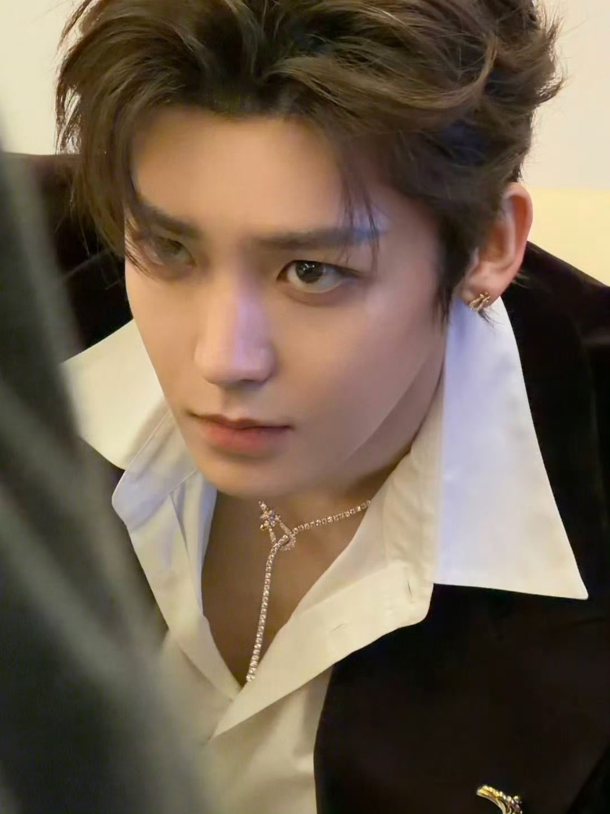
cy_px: 407
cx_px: 305
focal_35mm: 26
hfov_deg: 53.1
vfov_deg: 67.3
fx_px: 611
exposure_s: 1/60
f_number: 1.5
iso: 125
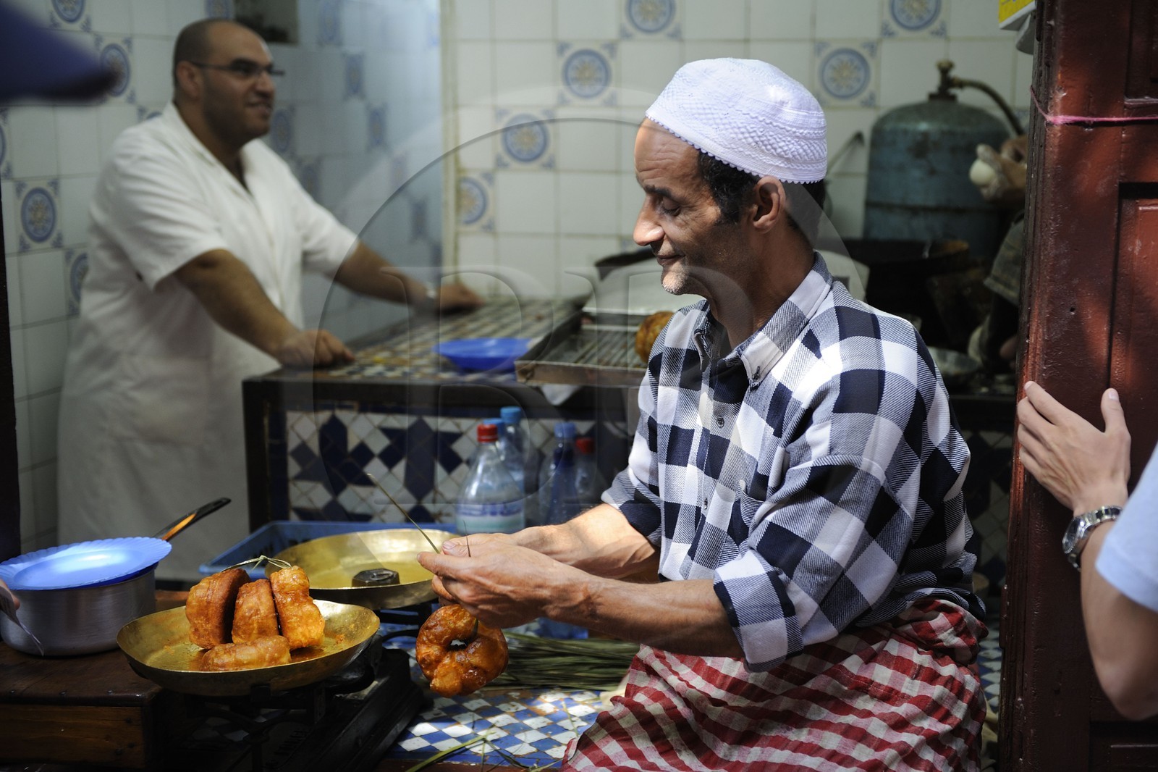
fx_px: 1544
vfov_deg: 28.1
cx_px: 579
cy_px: 386
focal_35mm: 48
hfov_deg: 41.1
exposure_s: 1/160
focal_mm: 48
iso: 400
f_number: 2.8
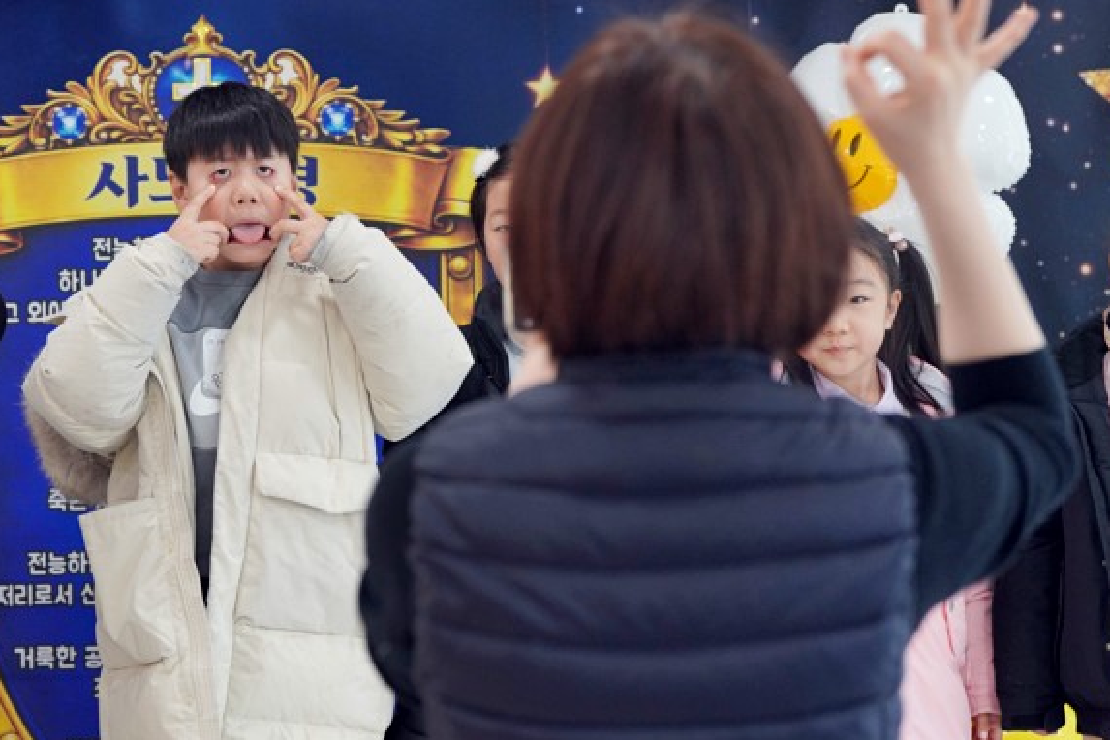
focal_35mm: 110
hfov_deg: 18.5
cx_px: 269
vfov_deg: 12.4
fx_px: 3391
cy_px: 178
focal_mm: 70
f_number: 4
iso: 1250
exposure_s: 1/160
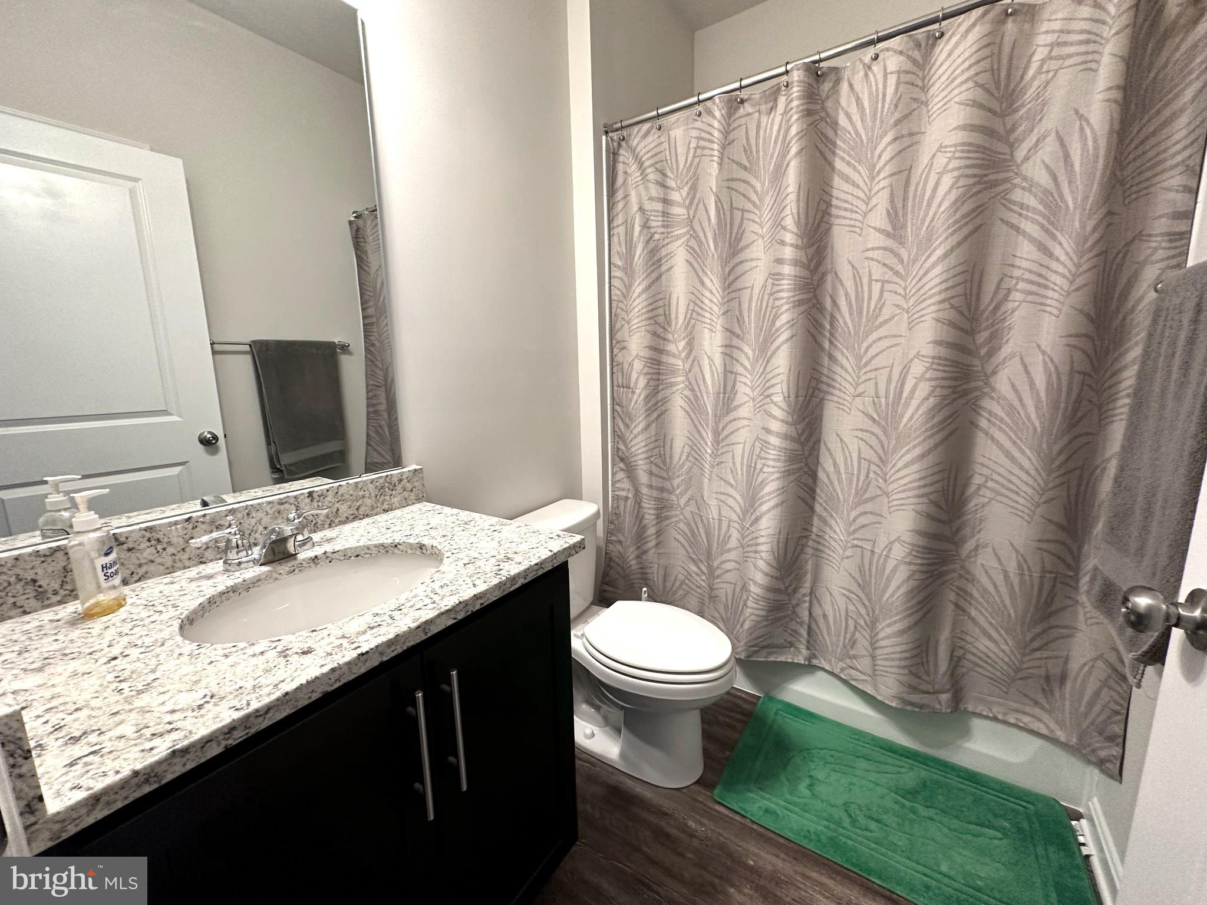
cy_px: 452
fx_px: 488
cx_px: 604
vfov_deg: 85.7
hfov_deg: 102.1
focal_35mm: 14
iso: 200
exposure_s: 1/60
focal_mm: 2.22
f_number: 2.2
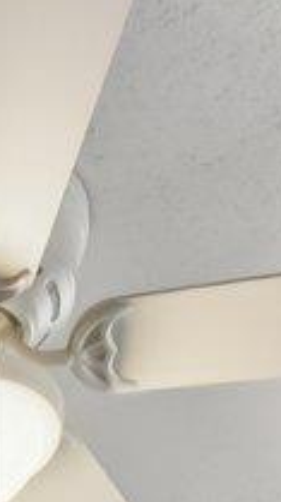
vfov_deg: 10.0
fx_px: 1914
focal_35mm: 144
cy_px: 1614
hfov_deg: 7.7
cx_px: -435
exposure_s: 1/8
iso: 400
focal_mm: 14
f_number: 8
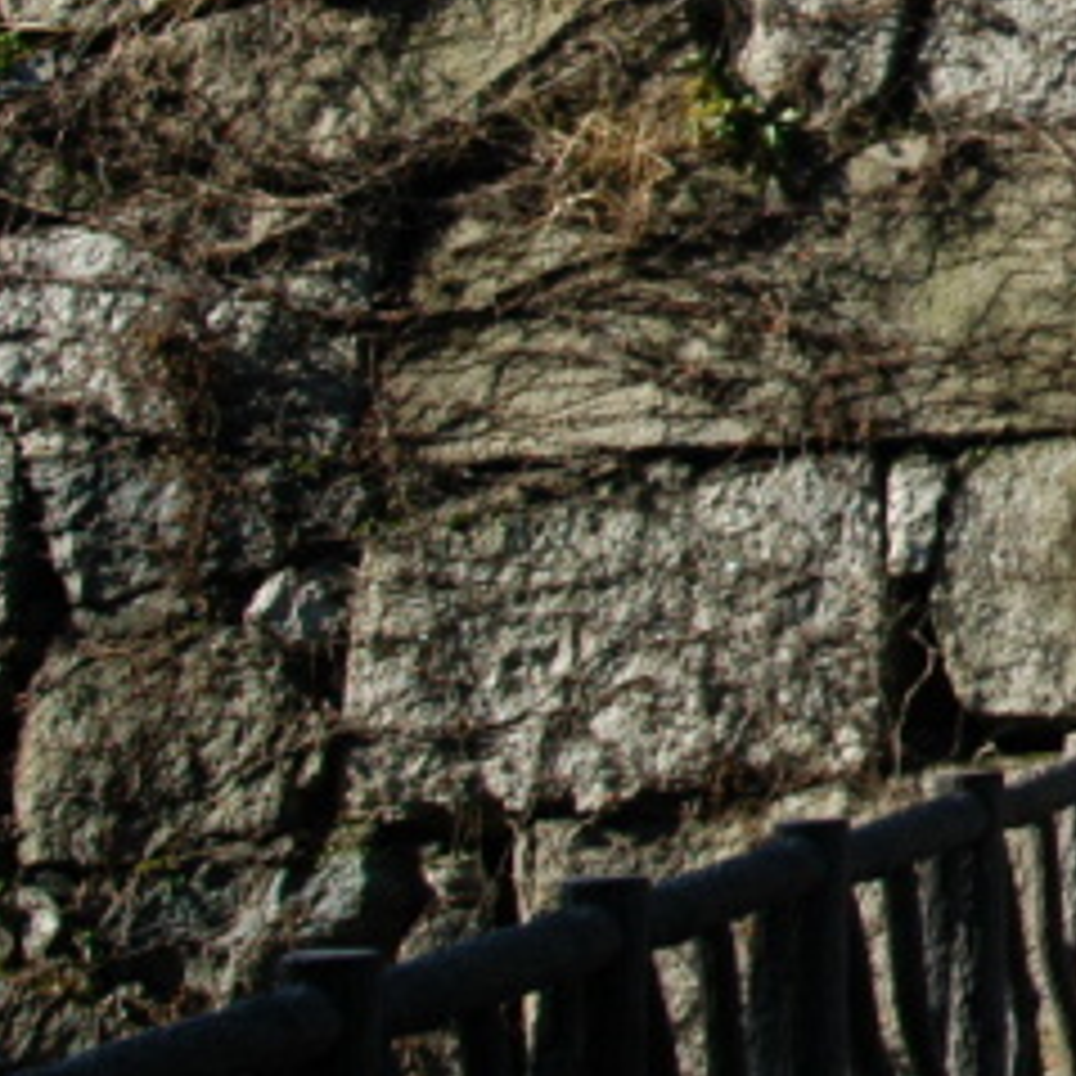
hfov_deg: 11.7
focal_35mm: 131
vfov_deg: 13.0
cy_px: -232
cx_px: 2301
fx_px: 4607
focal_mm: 24
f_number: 7.1
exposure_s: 1/200
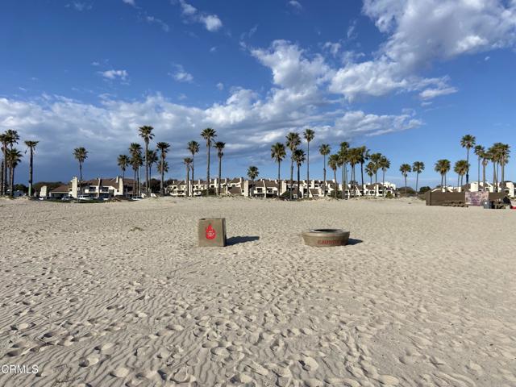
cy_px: 194
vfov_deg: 53.1
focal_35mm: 26
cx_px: 258
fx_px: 388
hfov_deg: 67.3
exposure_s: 1/4808
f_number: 1.8
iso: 32
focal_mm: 4.25
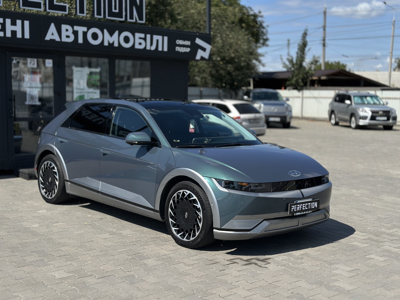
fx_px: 555
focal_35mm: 48
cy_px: 150
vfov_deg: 30.3
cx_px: 200
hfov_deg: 39.7
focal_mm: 6.86
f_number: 1.78
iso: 100
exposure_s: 1/8197
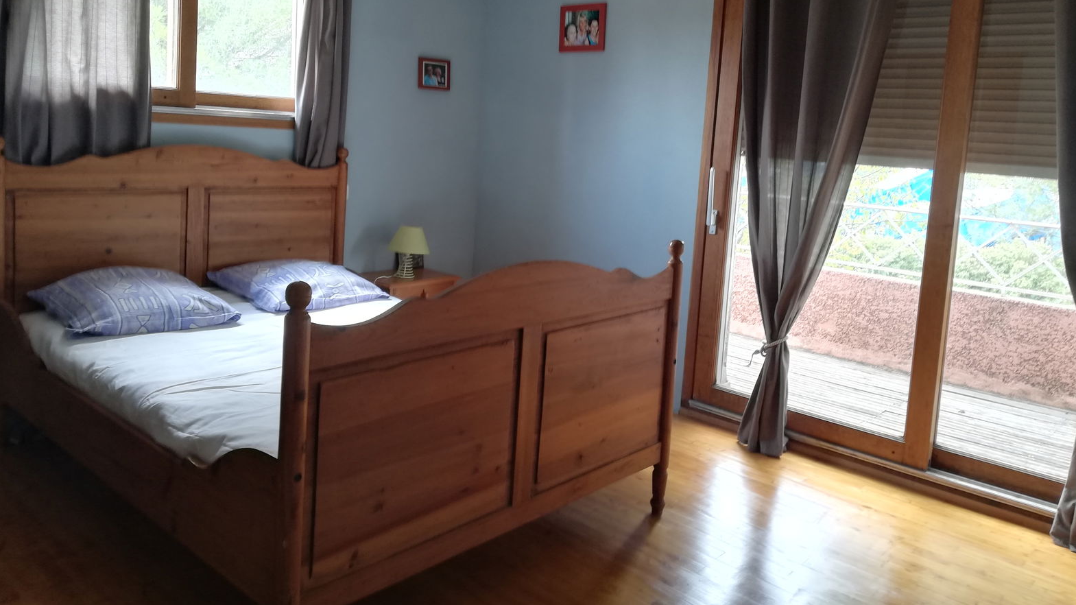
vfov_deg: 38.5
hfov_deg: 64.3
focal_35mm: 30
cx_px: 545
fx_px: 856
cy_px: 206
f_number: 2.2
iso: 80
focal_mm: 3.81
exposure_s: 1/50
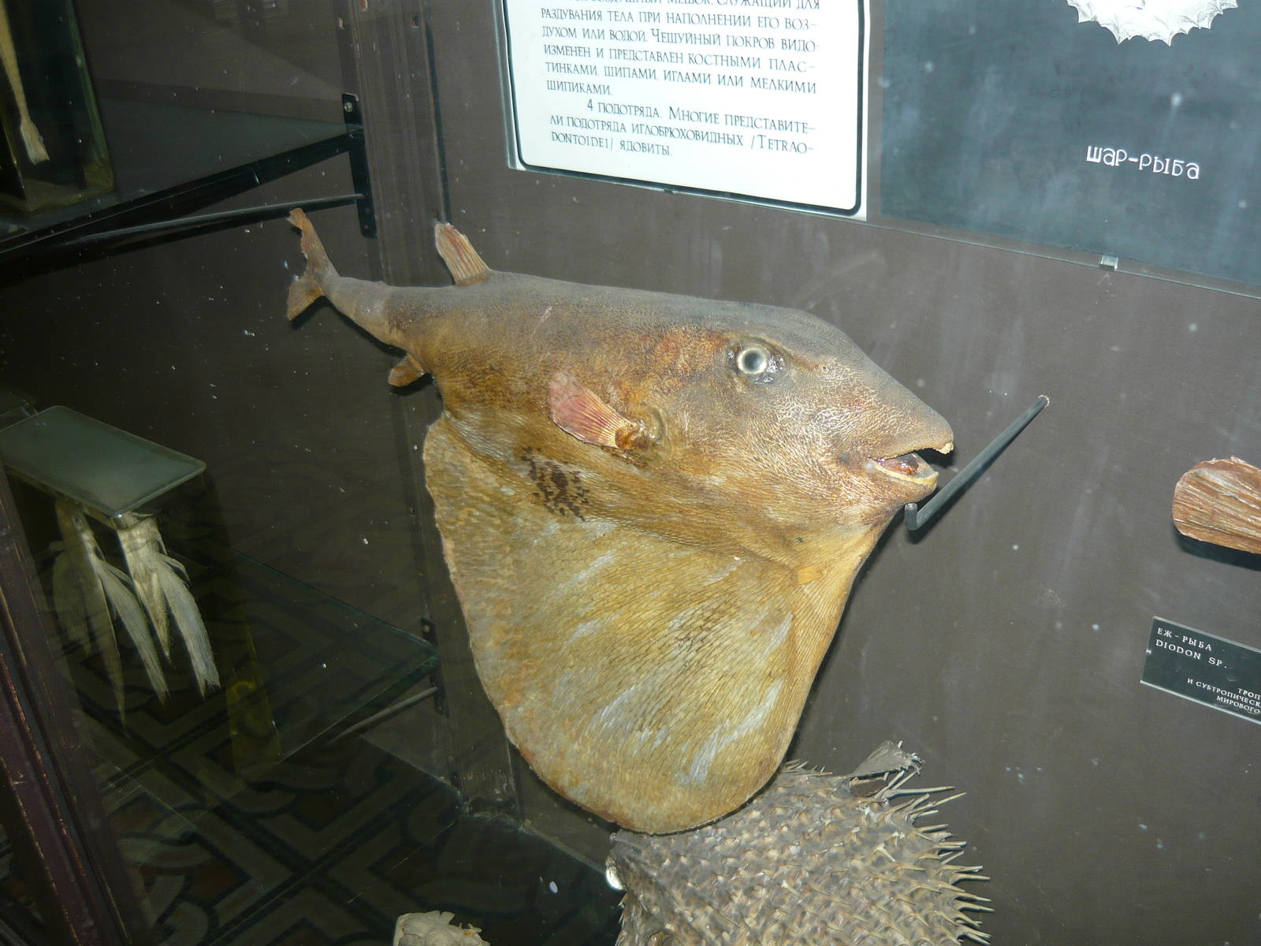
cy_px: 473
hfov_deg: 55.4
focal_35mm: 33
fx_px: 1202
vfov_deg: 42.9
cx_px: 630
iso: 100
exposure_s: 1/30
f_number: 2.8
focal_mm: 5.5
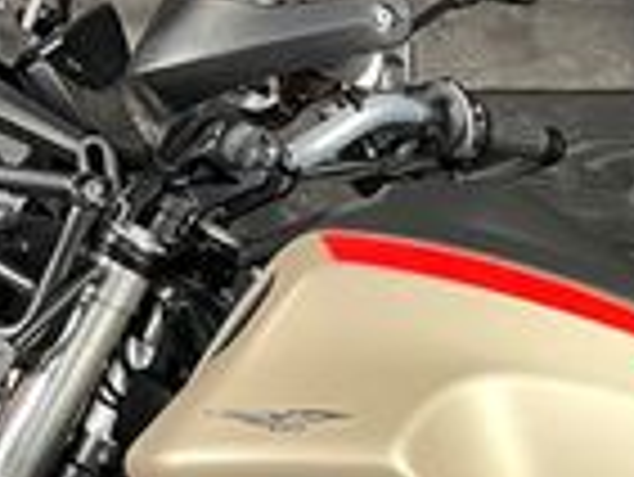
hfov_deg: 16.2
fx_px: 2163
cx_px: 701
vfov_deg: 12.2
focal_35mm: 118
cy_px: 626
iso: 400
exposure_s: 1/33
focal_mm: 4.2
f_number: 1.6
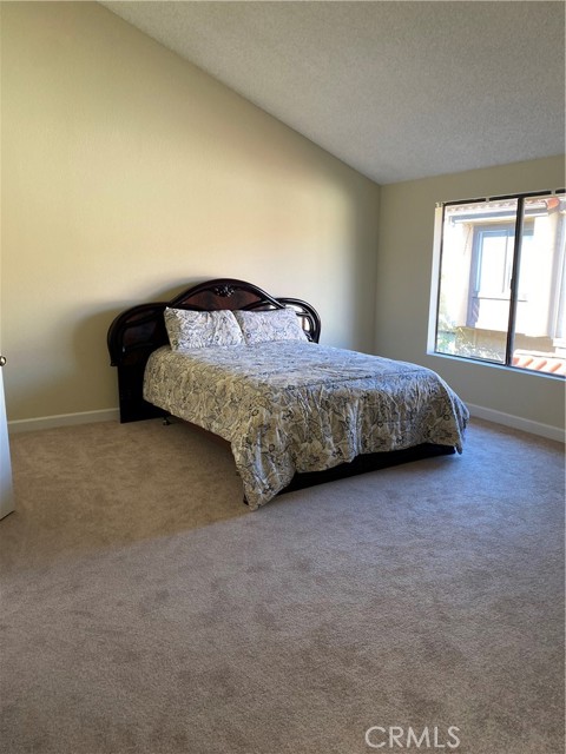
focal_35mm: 26
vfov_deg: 67.3
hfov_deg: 53.1
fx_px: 567
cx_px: 283
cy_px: 377
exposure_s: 1/121
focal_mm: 4.25
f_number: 1.8
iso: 100
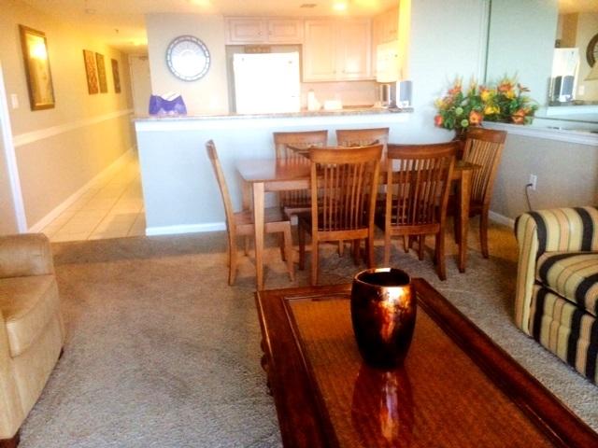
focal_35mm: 30
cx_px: 299
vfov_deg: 46.8
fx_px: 518
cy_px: 224
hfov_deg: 60.0
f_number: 2.2
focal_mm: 4.12
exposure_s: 1/30
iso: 250
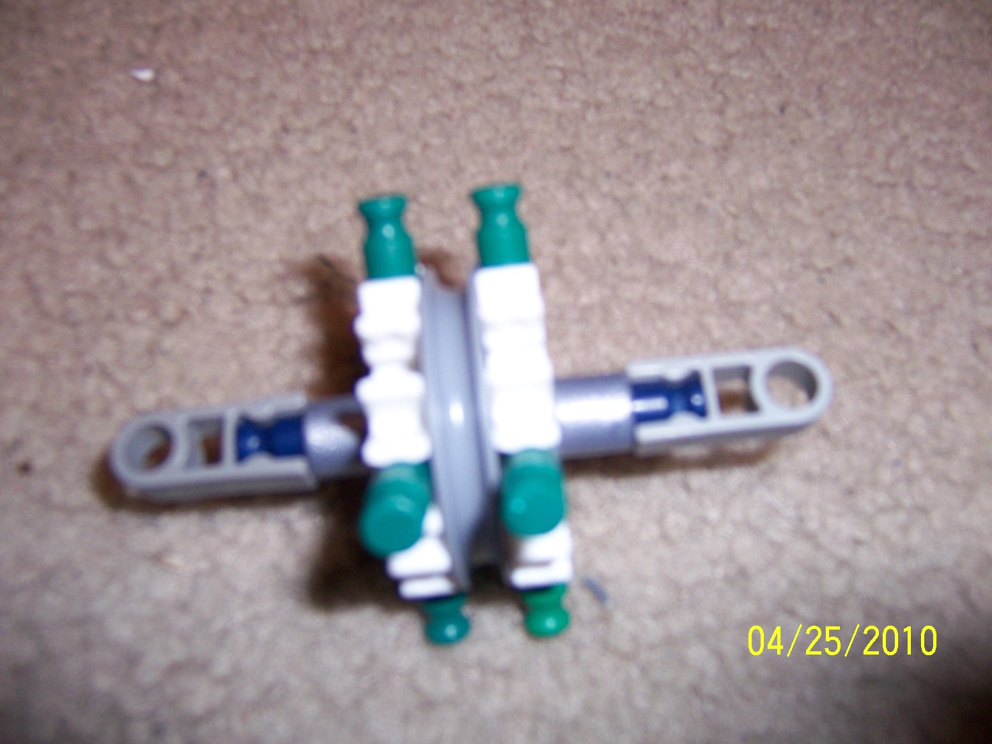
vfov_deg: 42.9
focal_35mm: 33
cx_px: 496
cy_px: 372
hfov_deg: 55.4
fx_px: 946
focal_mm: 5.5
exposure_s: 1/60
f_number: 2.8
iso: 140
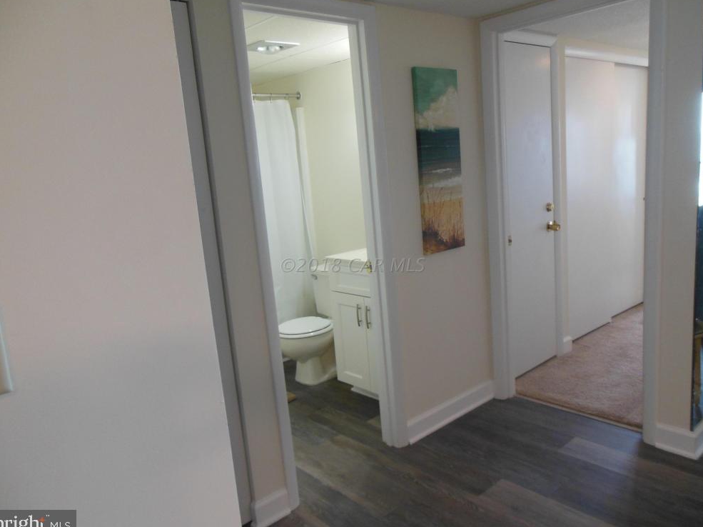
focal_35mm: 26
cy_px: 265
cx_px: 353
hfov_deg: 67.3
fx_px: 528
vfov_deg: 53.0
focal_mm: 4.5
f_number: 3.2
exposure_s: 1/30
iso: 250
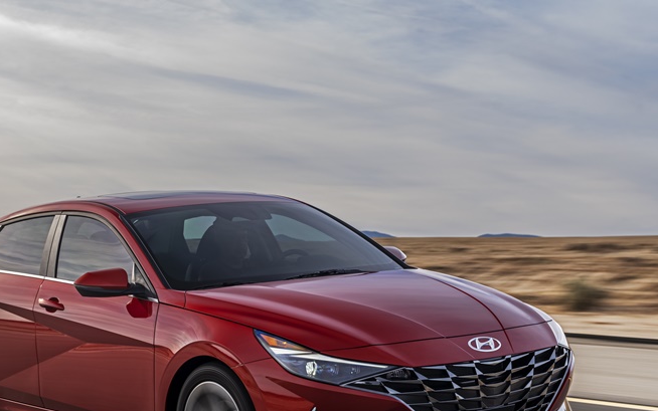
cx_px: 253
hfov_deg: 25.5
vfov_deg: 16.1
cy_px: 271
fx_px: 1453
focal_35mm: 81
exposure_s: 1/40
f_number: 6.3
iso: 31
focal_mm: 52
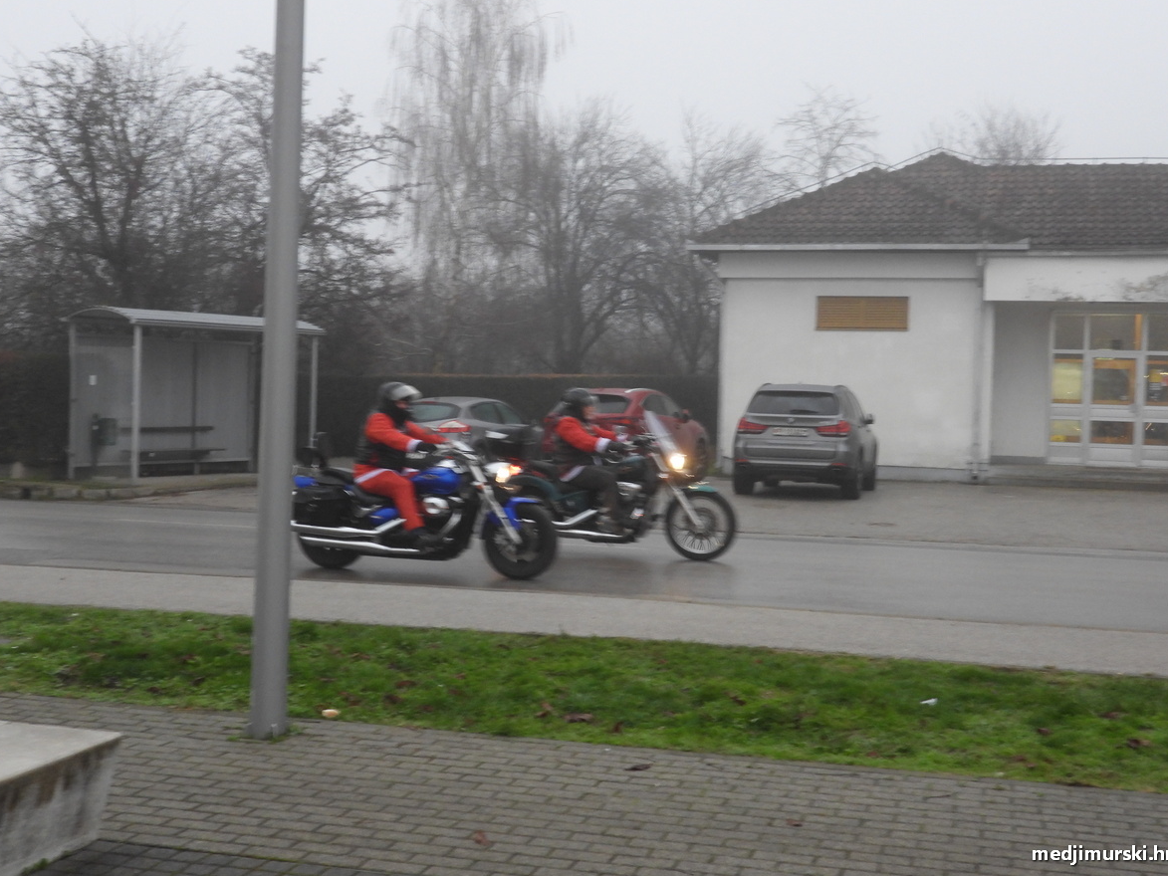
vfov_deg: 32.2
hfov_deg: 42.1
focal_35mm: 45
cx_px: 584
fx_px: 1519
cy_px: 433
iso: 400
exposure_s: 1/30
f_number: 3.2
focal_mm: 7.9
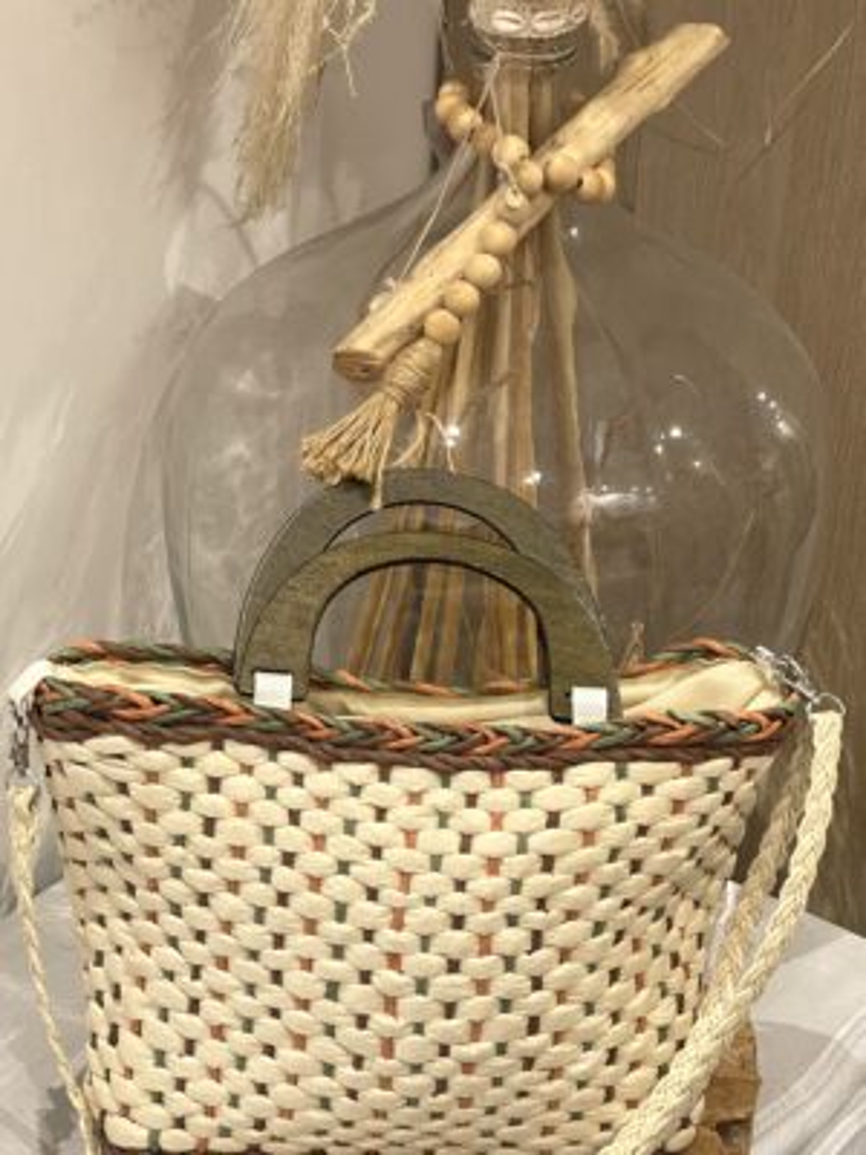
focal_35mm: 64
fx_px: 2135
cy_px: 578
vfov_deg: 30.3
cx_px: 433
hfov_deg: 22.9
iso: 125
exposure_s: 1/50
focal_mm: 7.5
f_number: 2.2
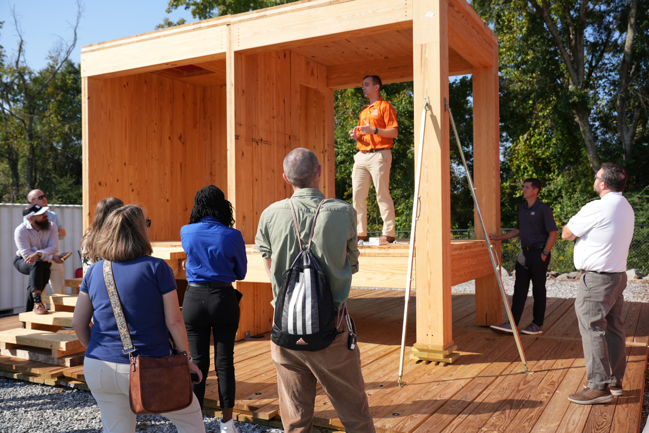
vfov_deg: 40.0
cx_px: 324
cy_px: 216
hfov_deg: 57.2
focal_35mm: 33
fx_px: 595
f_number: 4.5
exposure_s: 1/500
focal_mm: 33
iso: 100
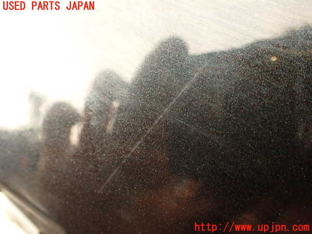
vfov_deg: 39.7
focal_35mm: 36
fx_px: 324
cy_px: 117
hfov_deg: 51.4
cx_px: 156
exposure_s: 1/40
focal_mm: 6.37
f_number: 2.5
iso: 400
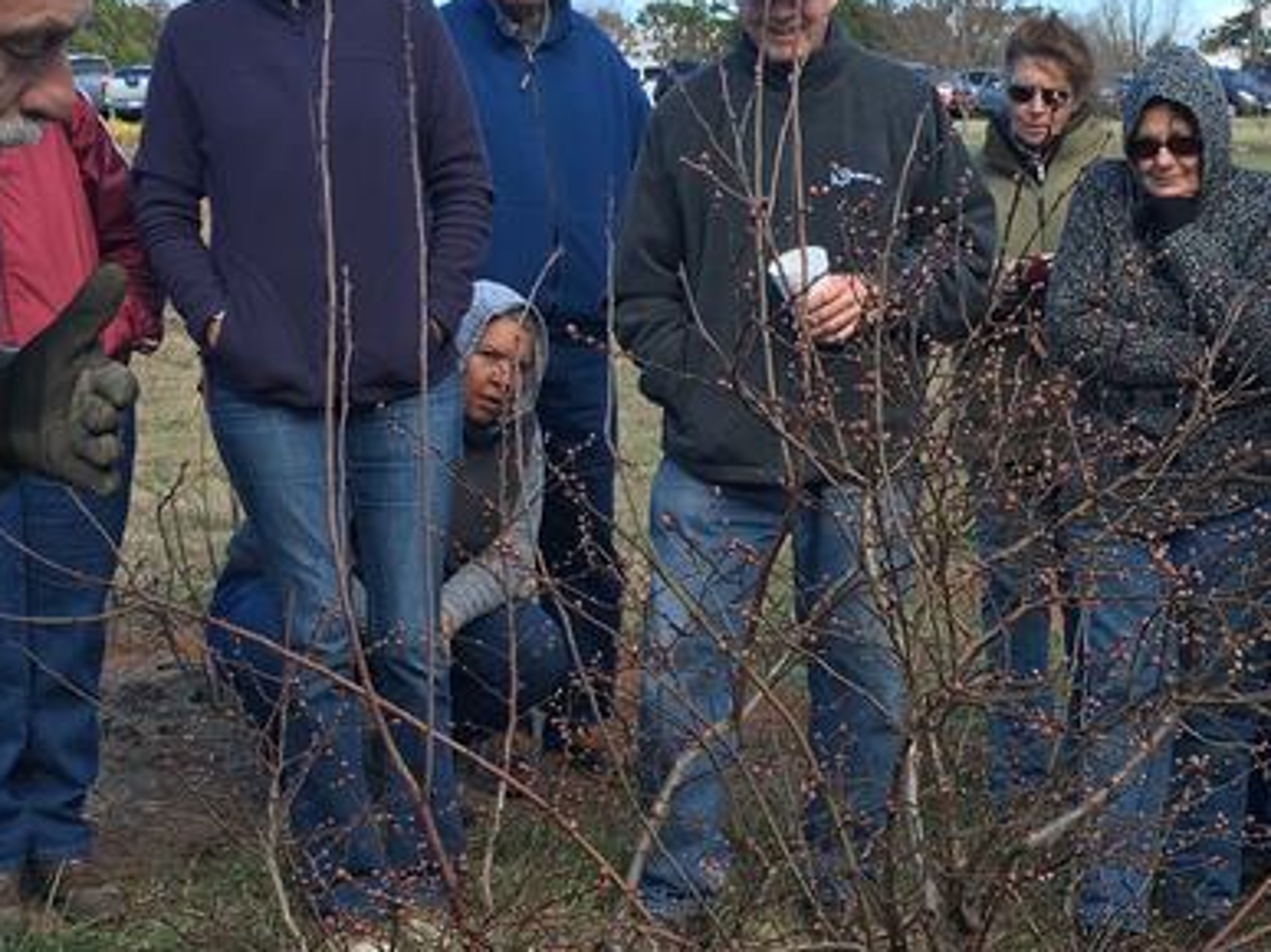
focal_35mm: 70
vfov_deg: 20.9
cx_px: 764
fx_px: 2569
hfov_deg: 27.7
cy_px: 663
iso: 25
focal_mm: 4.15
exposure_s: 1/439
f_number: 2.2
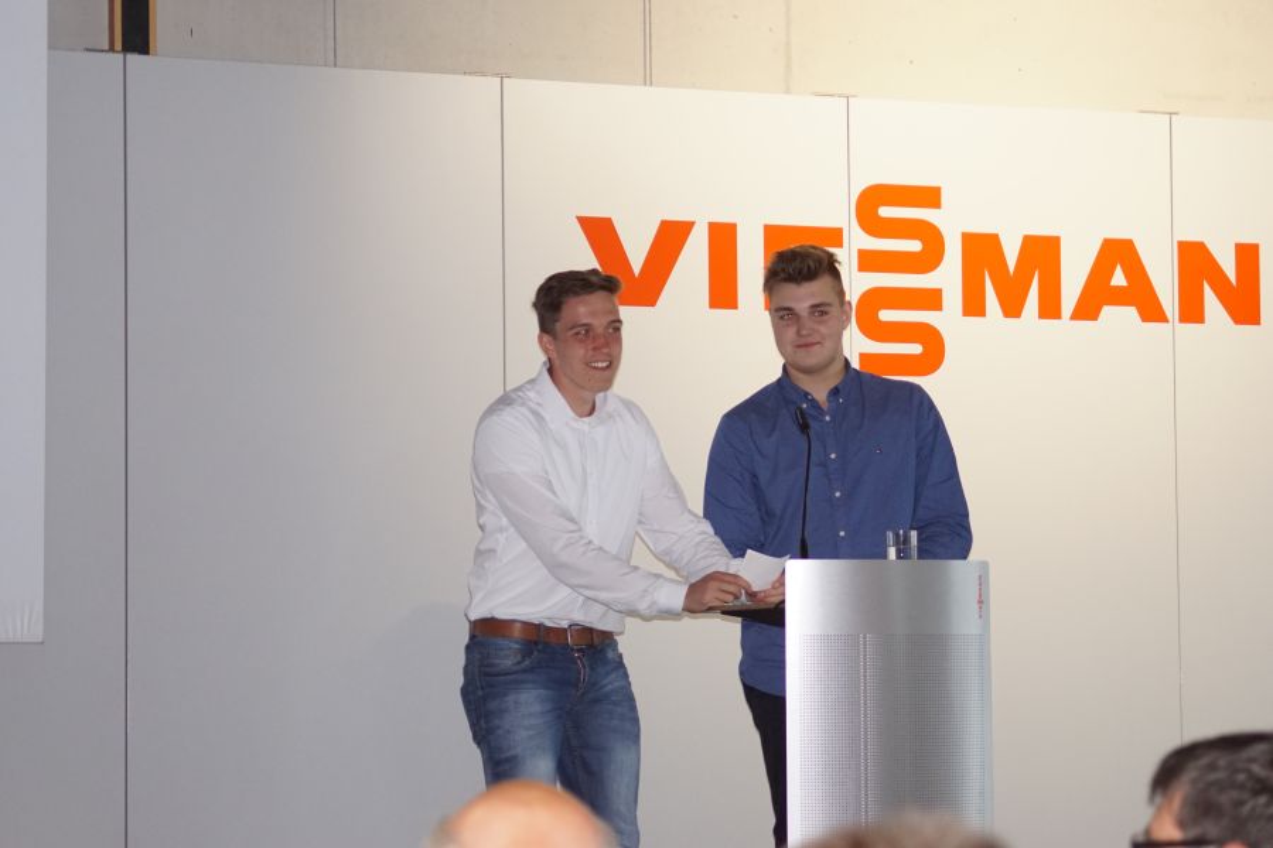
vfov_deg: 11.4
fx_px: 4243
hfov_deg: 17.1
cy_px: 424
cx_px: 636
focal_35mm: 120
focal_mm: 80
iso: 1250
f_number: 5.6
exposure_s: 1/125
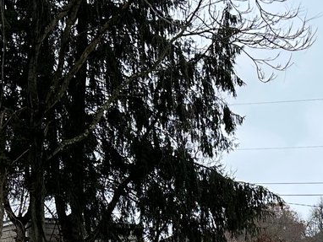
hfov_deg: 20.1
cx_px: 316
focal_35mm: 95
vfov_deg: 14.4
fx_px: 887
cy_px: 382
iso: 80
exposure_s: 1/317
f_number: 1.78
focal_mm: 6.86
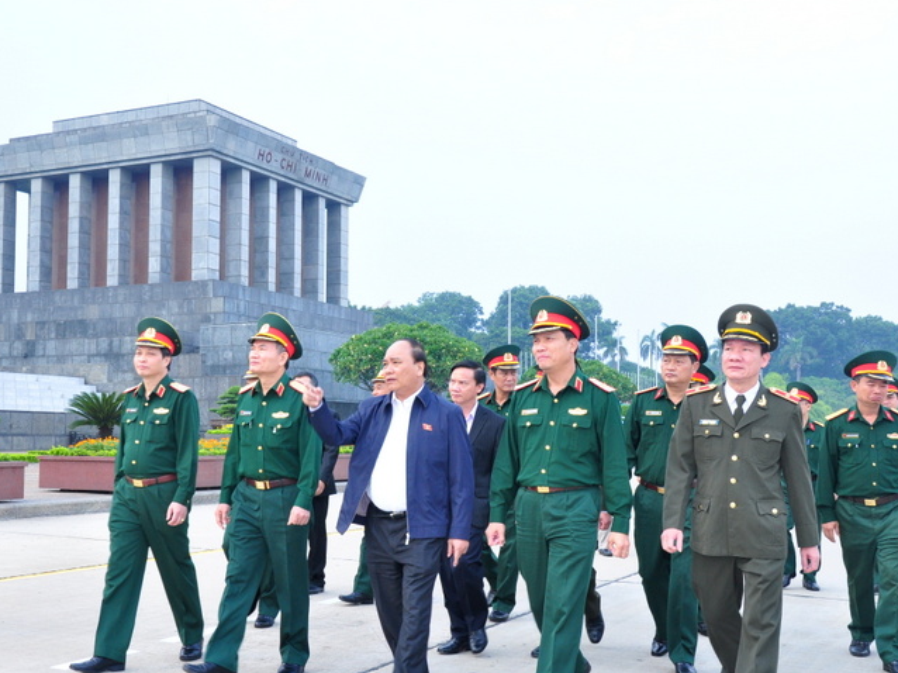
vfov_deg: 30.8
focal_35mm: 47
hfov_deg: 40.2
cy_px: 365
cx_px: 342
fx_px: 1219
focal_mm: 26
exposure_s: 1/100
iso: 640
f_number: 10
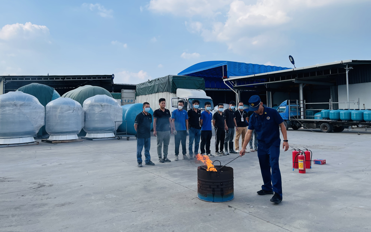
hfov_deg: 66.5
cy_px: 96
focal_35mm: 28
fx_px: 283
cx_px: 183
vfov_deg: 44.4
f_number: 1.6
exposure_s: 1/3003
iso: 32
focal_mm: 5.1
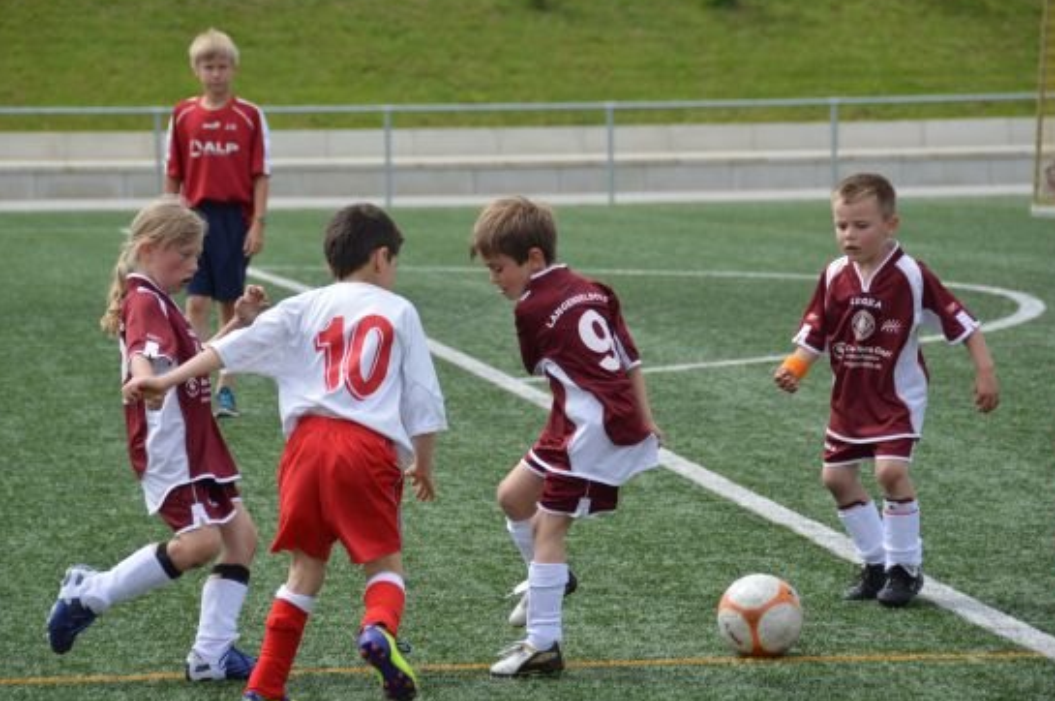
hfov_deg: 11.1
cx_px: 513
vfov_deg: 7.4
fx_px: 5415
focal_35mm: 185
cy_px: 361
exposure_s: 1/1250
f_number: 5.3
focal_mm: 112
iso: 400
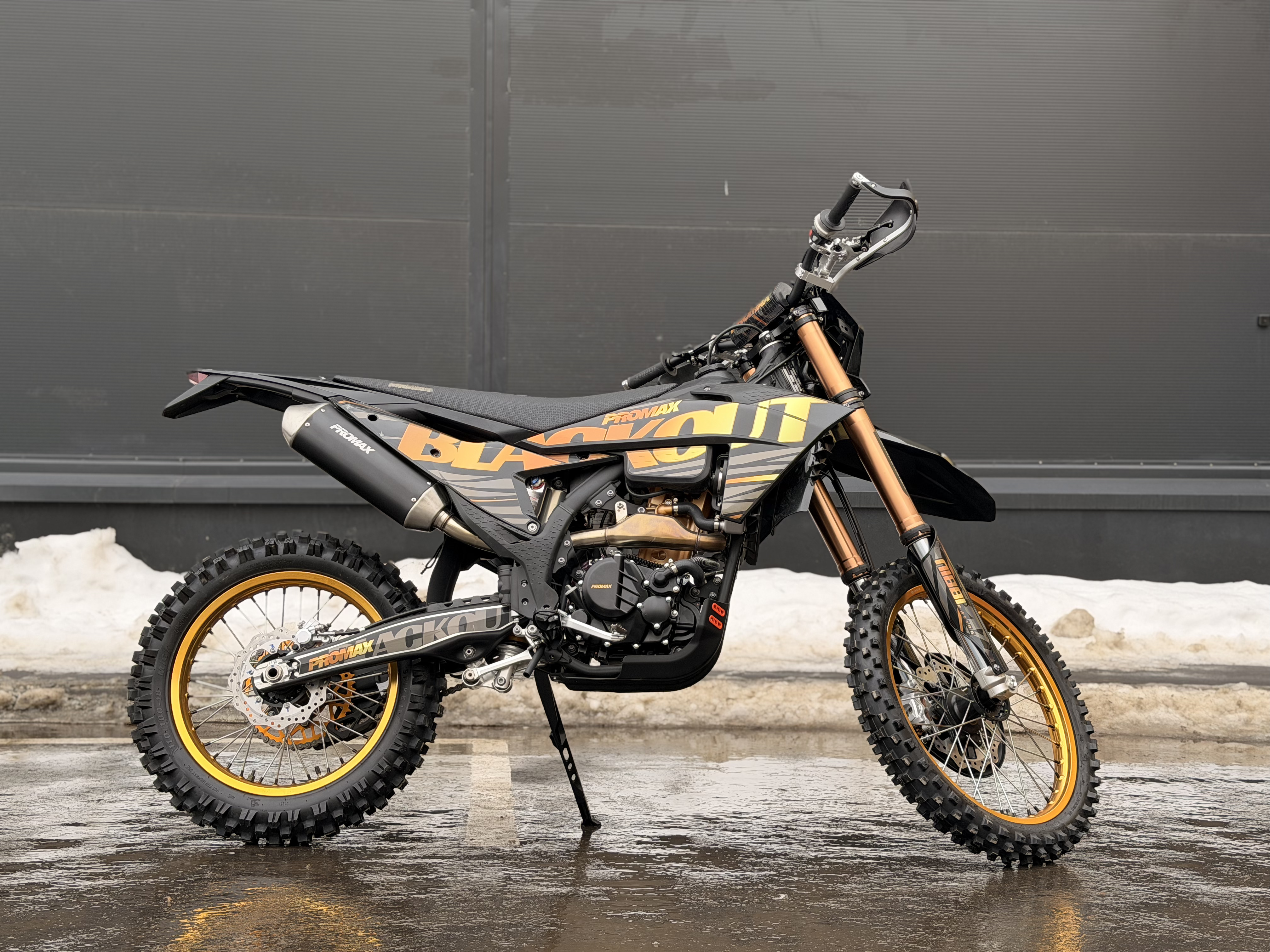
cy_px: 476
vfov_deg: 30.3
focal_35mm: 48
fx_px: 1761
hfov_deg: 39.7
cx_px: 635
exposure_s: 1/348
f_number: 1.78
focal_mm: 6.76
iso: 80
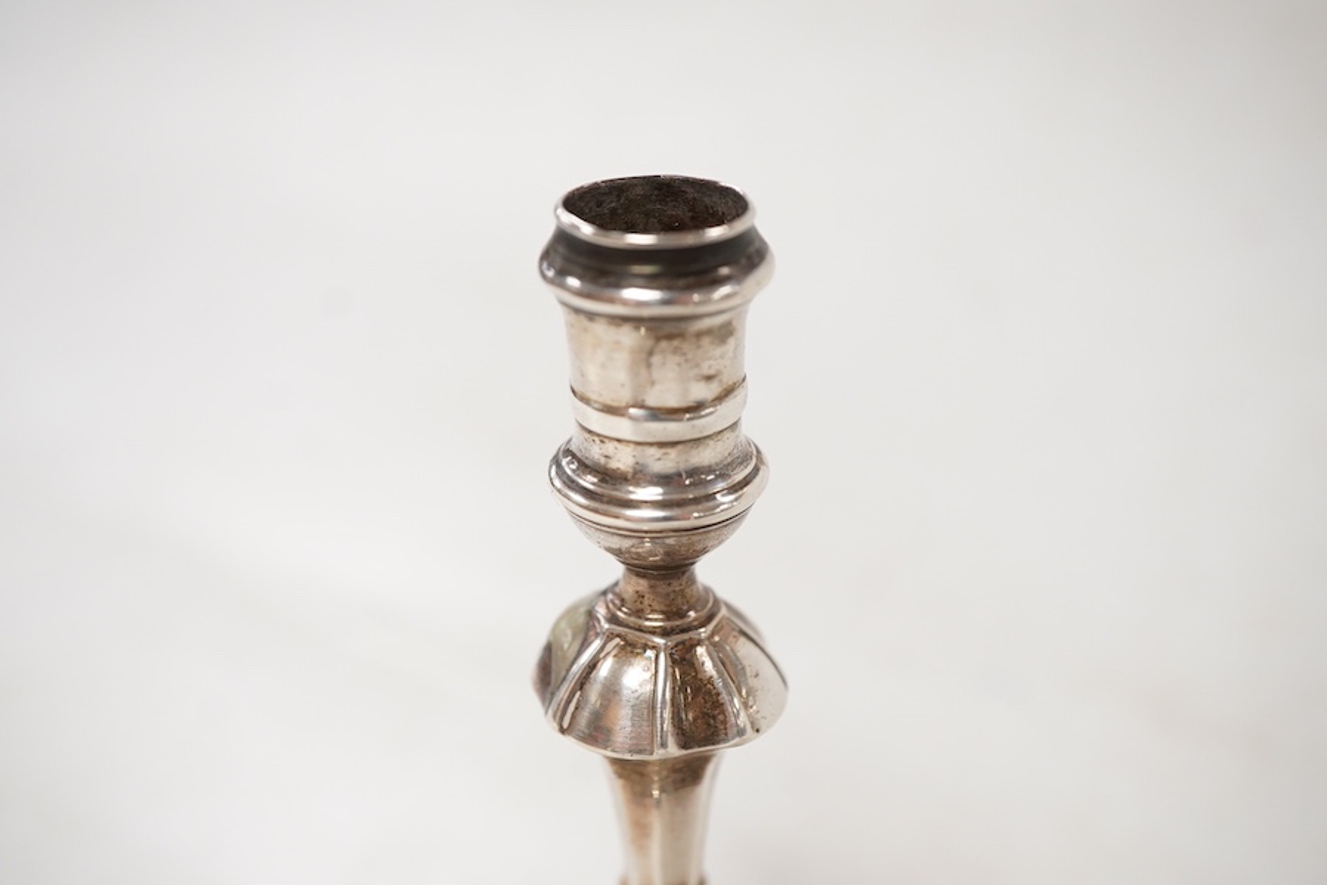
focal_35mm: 45
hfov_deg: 43.6
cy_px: 442
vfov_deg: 29.9
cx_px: 664
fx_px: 1659
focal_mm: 30
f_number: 8
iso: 1250
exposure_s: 1/125
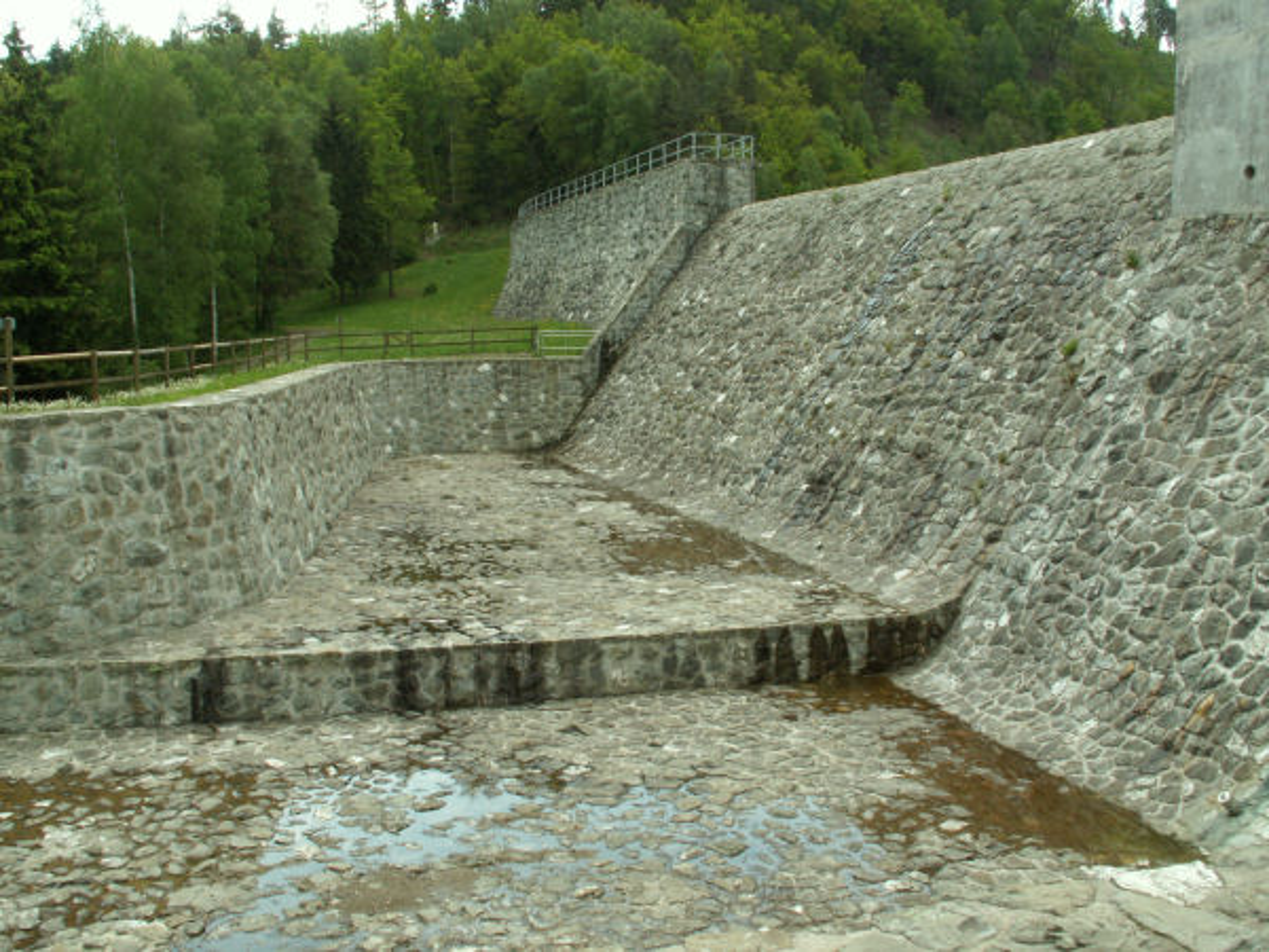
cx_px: 634
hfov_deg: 52.6
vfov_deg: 40.7
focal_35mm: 35
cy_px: 476
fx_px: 1283
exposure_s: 1/50
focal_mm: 5.86
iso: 50
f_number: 8
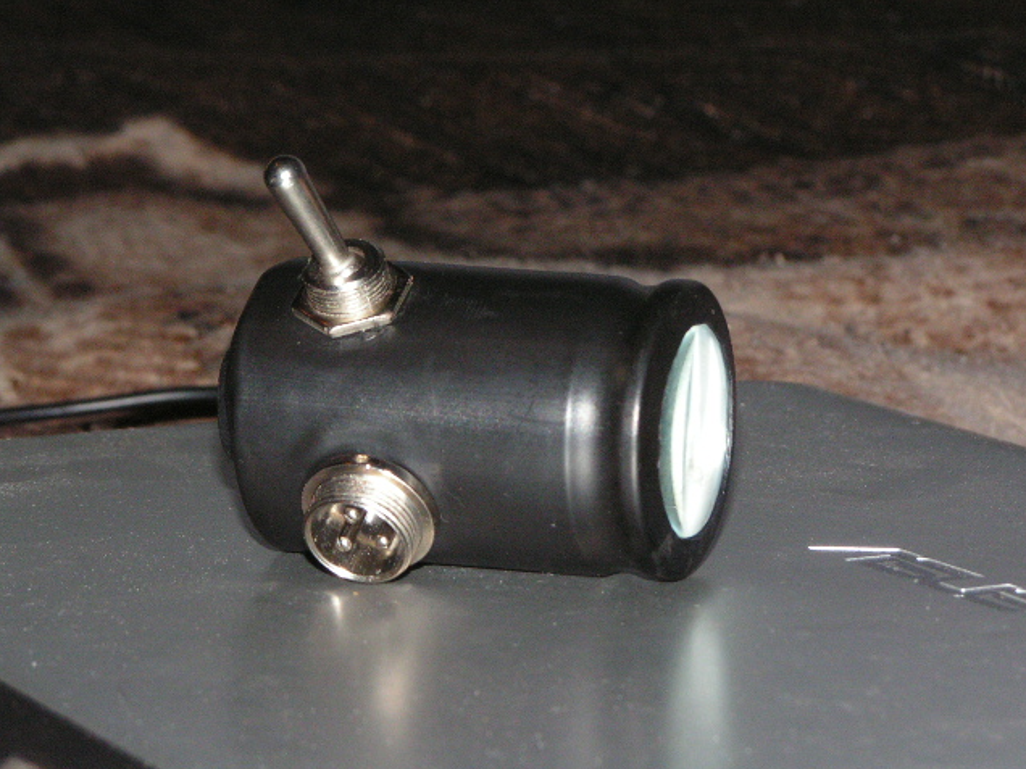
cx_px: 515
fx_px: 4446
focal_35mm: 150
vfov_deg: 9.9
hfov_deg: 13.2
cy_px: 385
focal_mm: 24.8
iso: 200
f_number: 5
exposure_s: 1/160
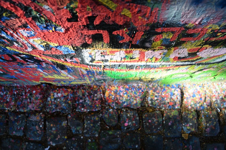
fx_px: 188
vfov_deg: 43.6
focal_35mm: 30
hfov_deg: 61.9
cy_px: 75
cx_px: 113
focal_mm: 20
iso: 400
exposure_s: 1/200
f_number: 4.5
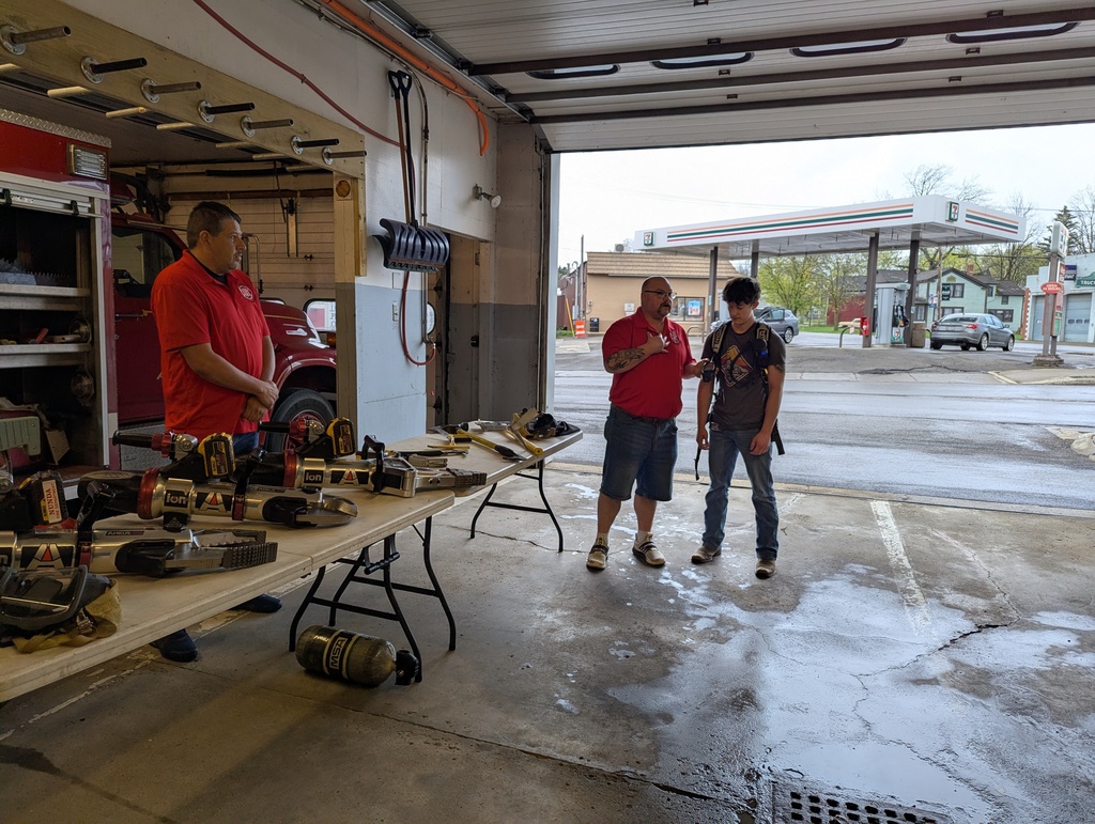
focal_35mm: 24
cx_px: 548
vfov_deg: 56.9
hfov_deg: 71.5
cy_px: 412
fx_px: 760
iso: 56
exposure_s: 1/112
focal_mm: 6.81
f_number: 1.85
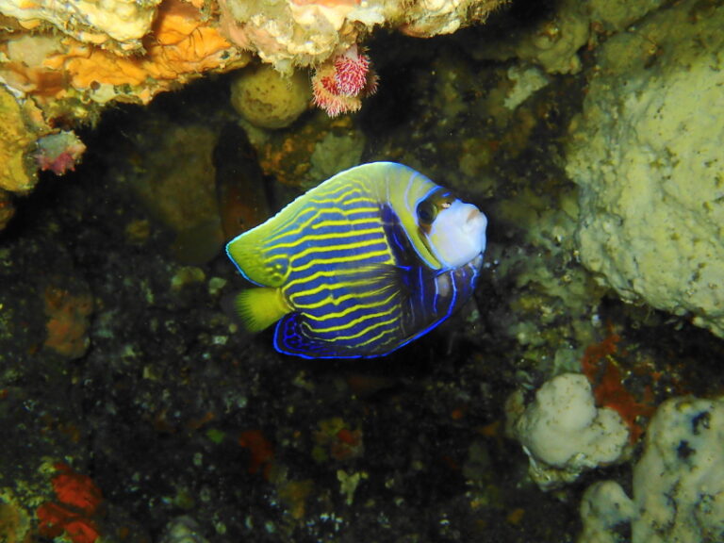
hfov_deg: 46.8
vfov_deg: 36.0
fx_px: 837
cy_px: 272
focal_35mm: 40
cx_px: 362
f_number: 4
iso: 320
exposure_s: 1/80
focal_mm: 7.34
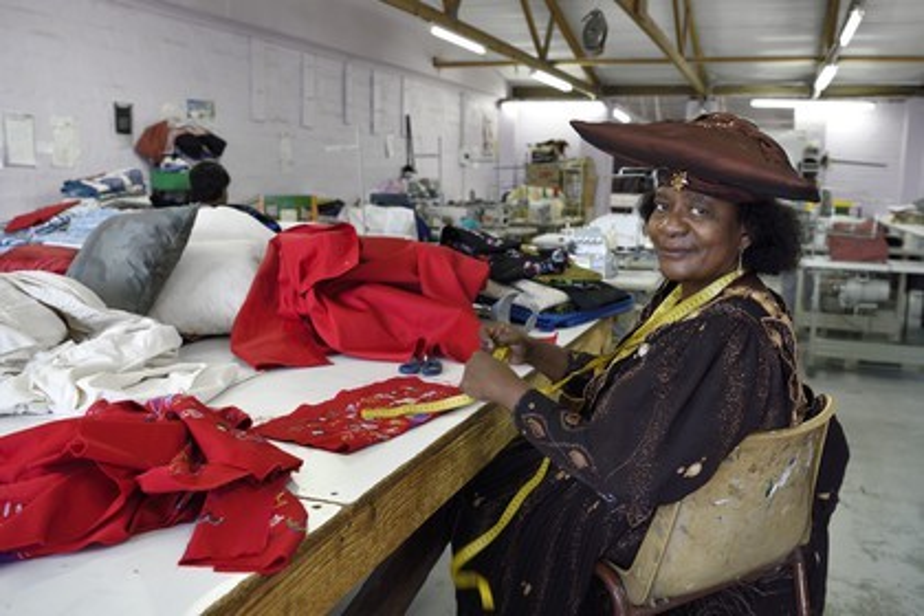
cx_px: 462
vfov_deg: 42.3
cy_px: 308
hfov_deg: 60.3
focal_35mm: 31
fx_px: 796
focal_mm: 31
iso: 800
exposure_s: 1/100
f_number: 4.5
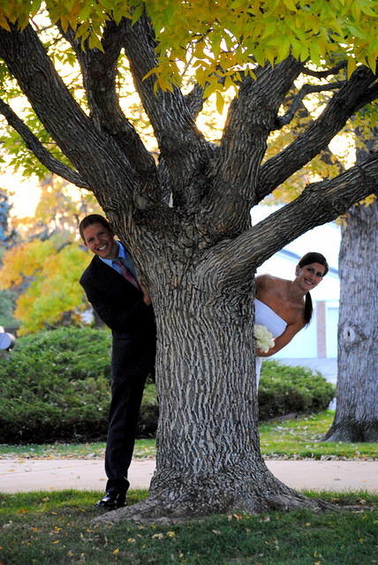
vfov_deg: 17.0
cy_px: 282
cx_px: 189
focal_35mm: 120
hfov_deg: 11.4
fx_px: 1886
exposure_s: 1/60
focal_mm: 80
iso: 1600
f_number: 4.2
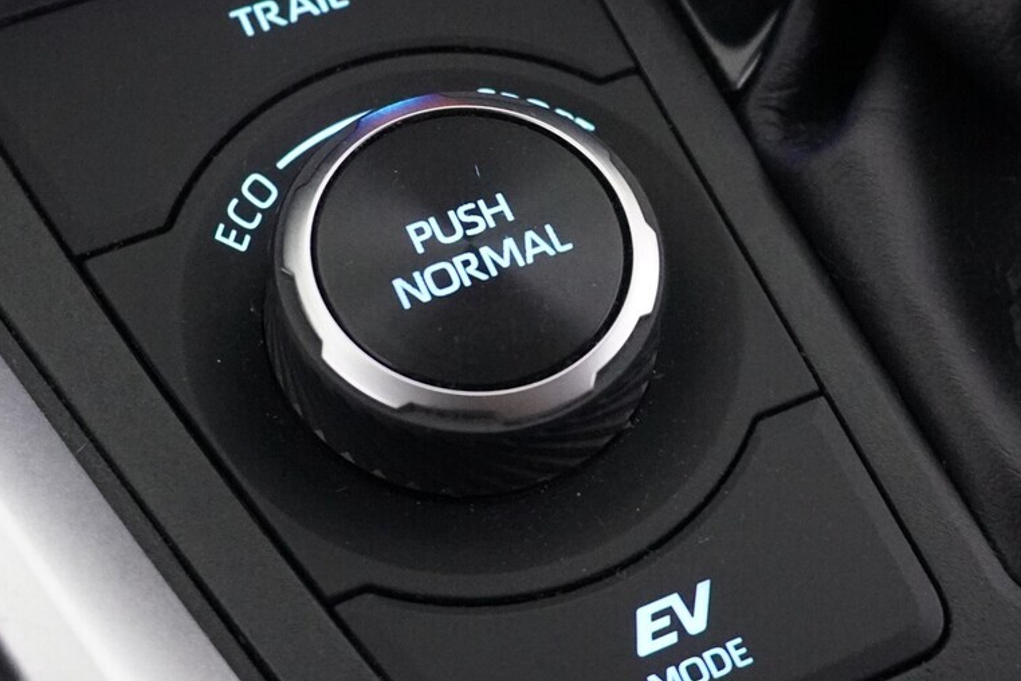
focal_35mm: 67
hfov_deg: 30.0
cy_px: 175
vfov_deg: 20.1
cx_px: 445
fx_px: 1901
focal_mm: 21
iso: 6400
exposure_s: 1/40
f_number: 4
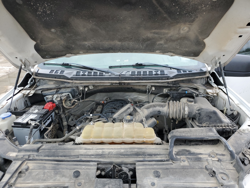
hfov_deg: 67.3
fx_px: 188
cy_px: 94
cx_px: 125
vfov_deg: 53.1
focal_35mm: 26
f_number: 1.5
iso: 50
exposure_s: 1/400
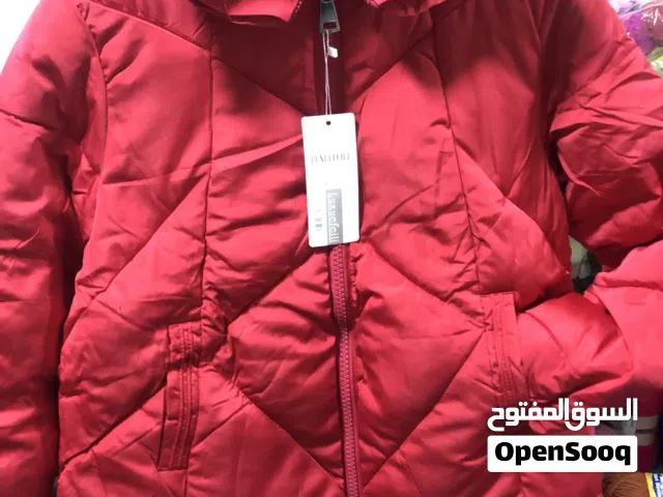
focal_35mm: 52
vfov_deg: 28.0
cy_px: 248
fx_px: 996
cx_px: 332
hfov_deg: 36.8
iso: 160
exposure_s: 1/11
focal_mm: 6
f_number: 2.4
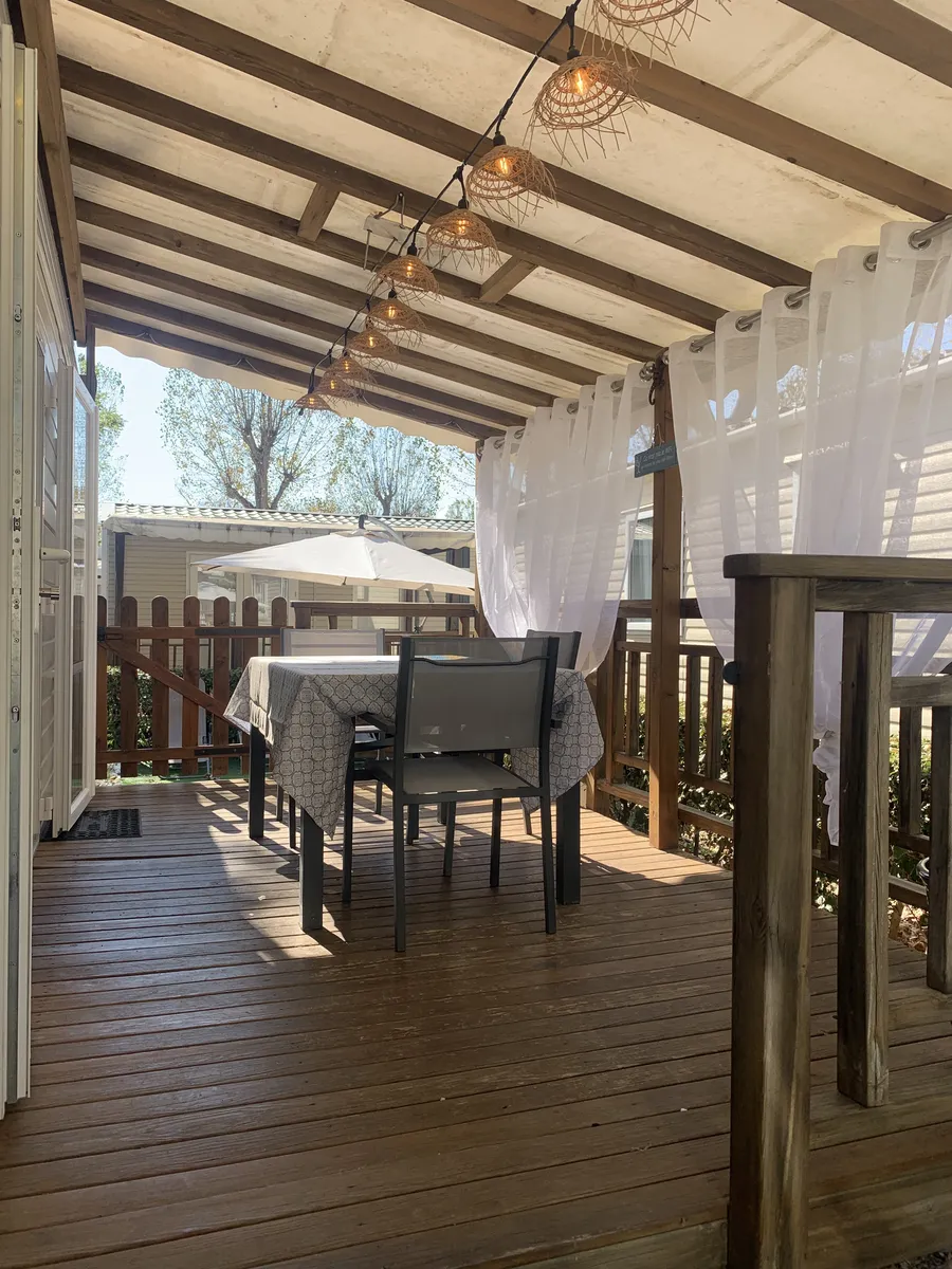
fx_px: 953
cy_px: 634
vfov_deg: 67.3
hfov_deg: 53.1
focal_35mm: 26
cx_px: 476
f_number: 1.8
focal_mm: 4.25
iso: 25
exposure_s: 1/737
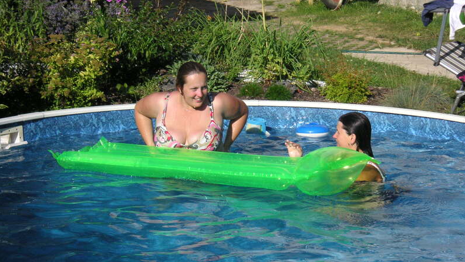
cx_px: 234
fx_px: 1344
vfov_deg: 11.1
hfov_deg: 19.6
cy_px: 132
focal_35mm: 109
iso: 80
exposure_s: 1/1000
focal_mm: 16.4
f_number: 5
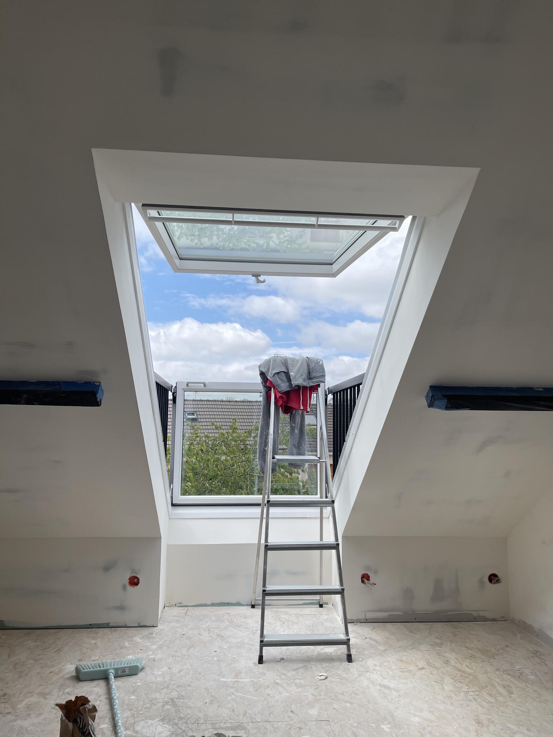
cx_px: 276
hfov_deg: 53.1
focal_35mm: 26
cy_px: 368
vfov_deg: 67.3
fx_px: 554
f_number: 1.6
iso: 32
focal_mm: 5.1
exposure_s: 1/2336
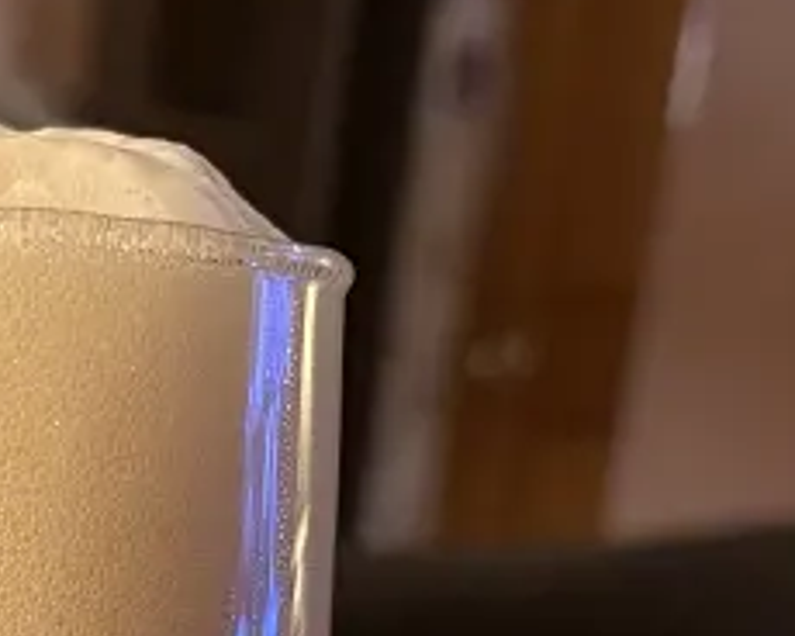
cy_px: 1251
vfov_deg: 12.2
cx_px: -456
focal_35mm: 113
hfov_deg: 15.5
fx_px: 2659
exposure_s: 1/60
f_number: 1.6
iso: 250
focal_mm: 5.96
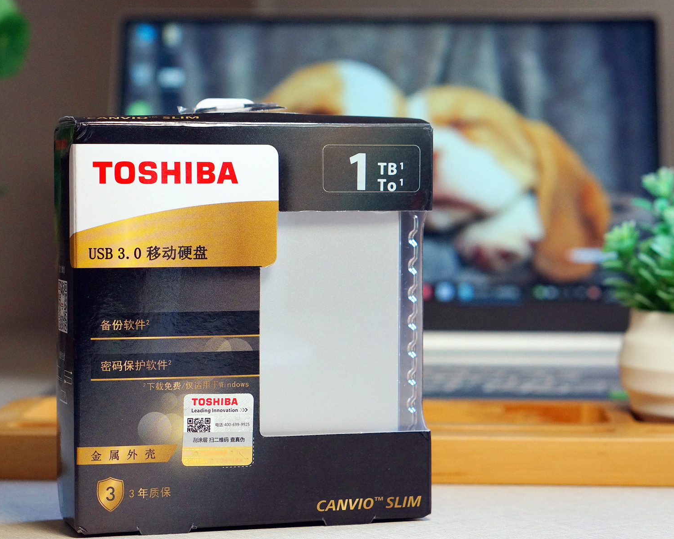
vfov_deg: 18.1
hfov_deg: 22.5
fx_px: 1696
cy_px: 269
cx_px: 333
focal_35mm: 85
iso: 800
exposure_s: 1/160
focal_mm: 50
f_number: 4
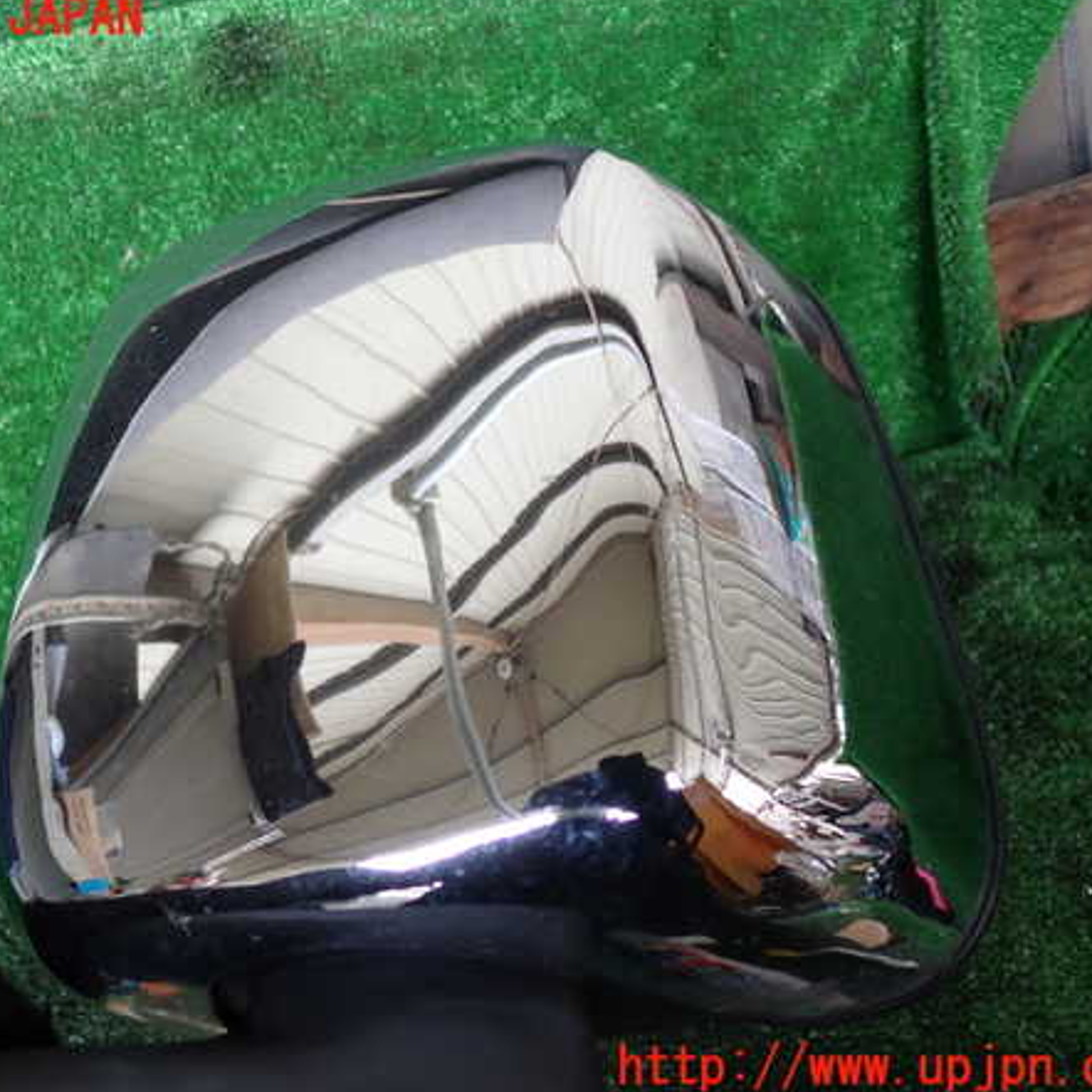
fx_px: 1285
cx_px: 435
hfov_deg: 45.8
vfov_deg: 46.0
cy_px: 544
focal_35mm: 36
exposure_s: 1/60
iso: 125
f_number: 2.3
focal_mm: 5.4
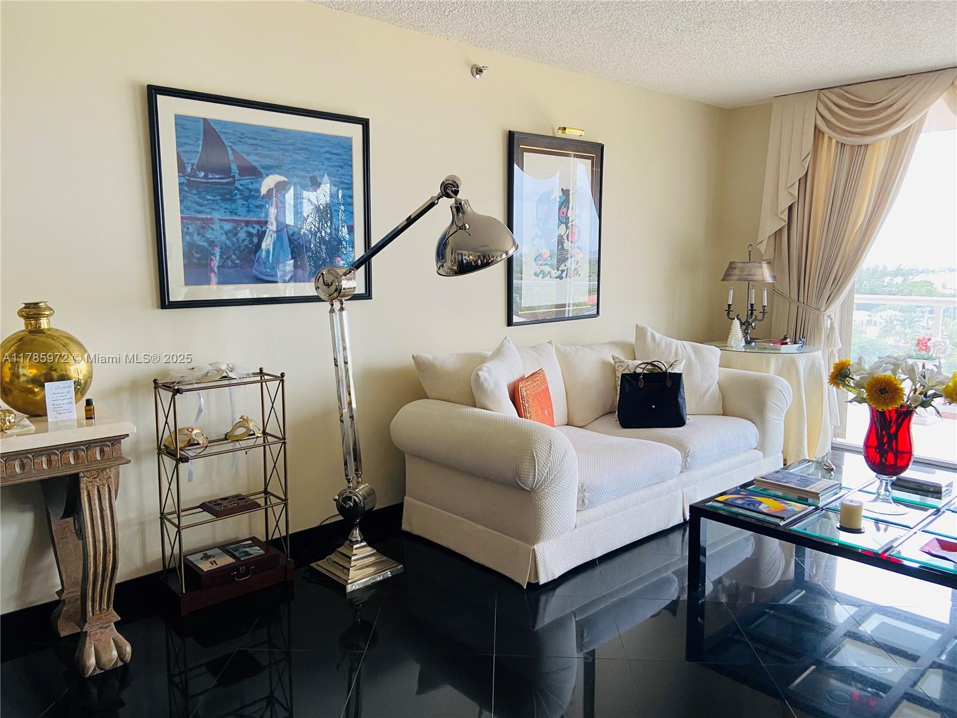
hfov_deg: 67.3
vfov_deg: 53.1
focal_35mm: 26
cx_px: 478
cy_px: 359
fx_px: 719
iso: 100
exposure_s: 1/60
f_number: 1.8
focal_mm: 4.25
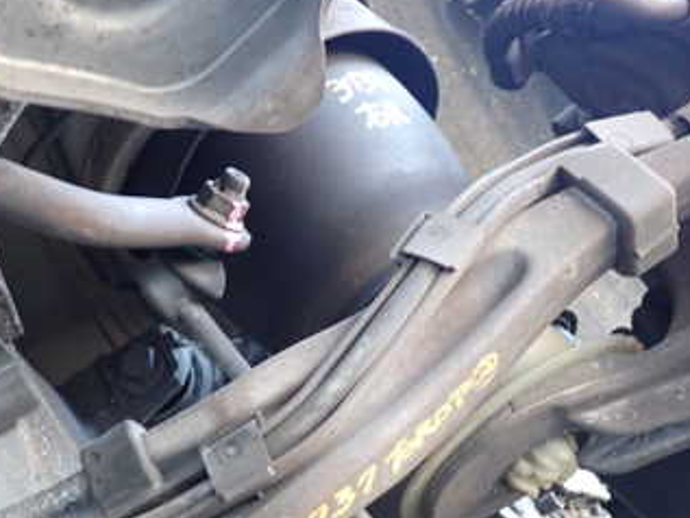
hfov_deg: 34.6
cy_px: 387
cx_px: 102
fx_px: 1057
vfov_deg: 27.2
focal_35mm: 53
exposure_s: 1/30
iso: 200
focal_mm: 5.05
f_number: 2.2
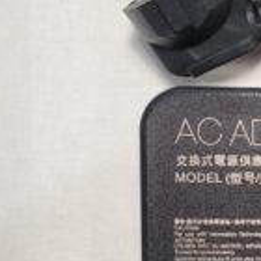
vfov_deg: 23.2
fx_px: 631
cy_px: 192
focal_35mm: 74
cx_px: 384
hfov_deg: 20.3
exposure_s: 1/120
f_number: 2.4
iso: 200
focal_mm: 4.3
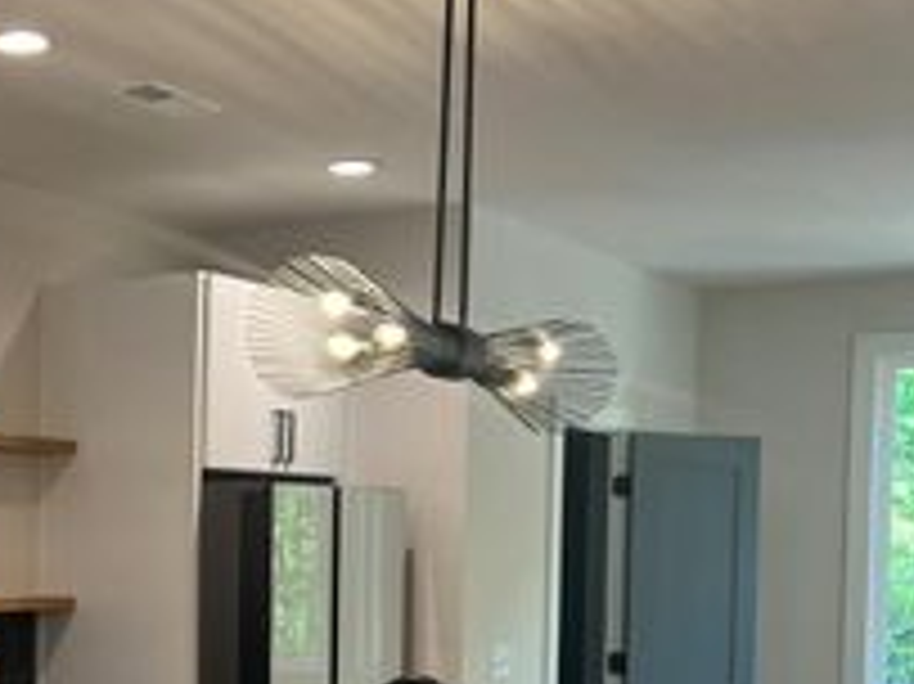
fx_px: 1689
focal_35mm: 64
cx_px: -23
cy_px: 637
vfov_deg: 22.3
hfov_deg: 28.2
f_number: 1.5
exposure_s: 1/120
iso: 80
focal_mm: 5.7
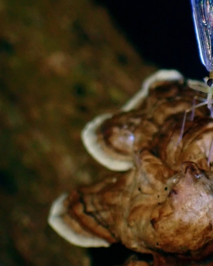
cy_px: 81
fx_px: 1624
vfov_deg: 9.4
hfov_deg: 7.5
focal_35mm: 206
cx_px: 223
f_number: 14
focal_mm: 16.79
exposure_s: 1/100
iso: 800
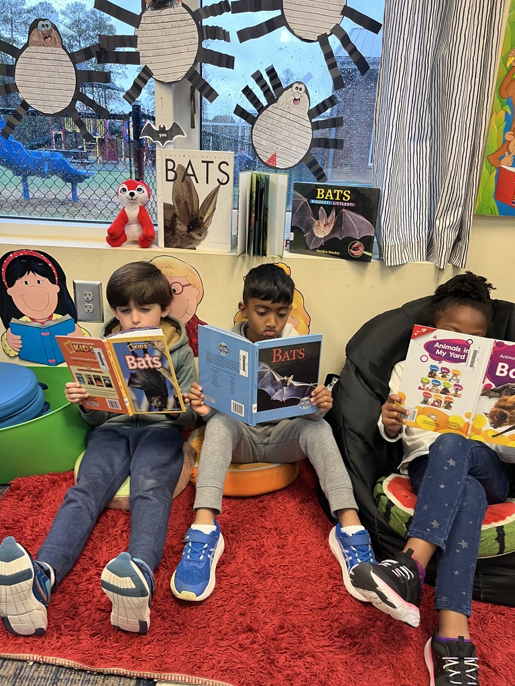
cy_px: 343
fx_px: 516
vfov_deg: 67.3
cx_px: 258
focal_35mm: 26
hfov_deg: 53.1
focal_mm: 5.1
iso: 125
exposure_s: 1/60
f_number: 1.6
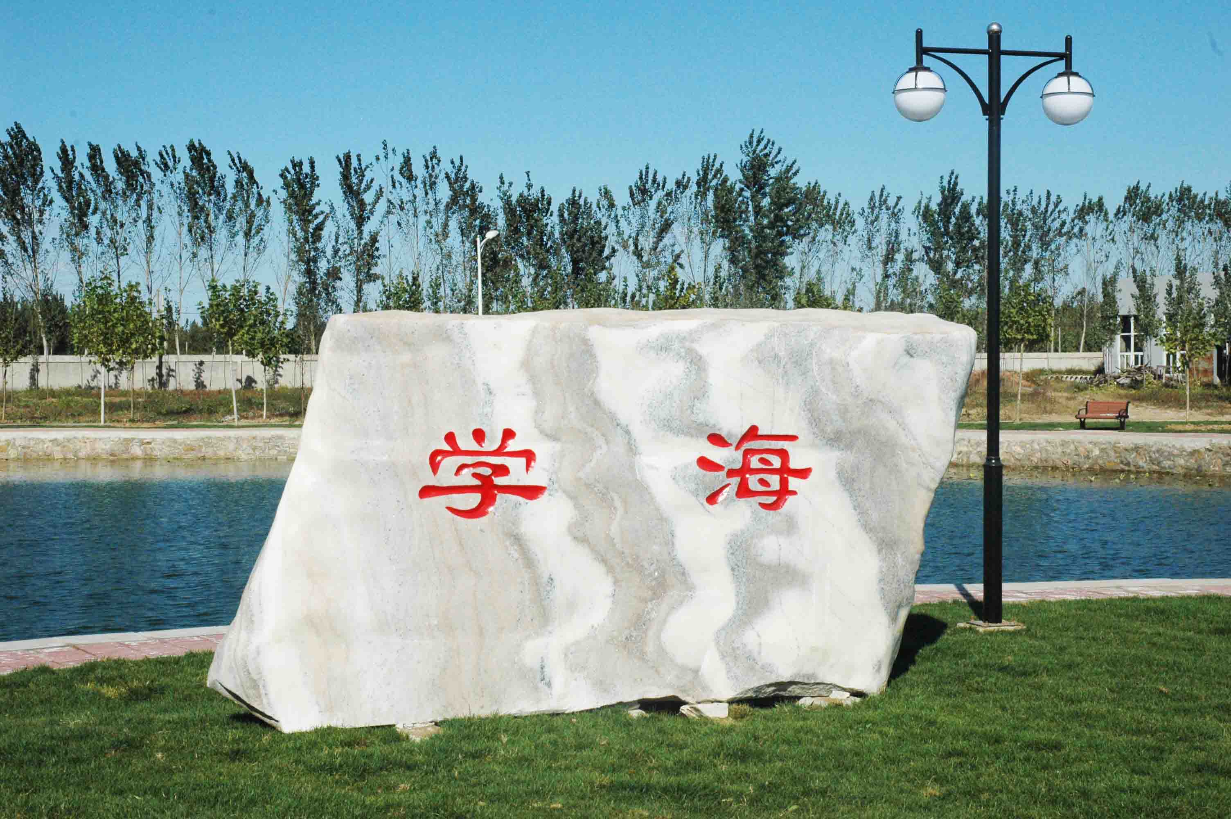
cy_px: 410
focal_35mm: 52
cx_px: 616
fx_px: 1794
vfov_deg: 25.7
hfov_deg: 37.9
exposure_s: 1/800
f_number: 14
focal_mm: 35
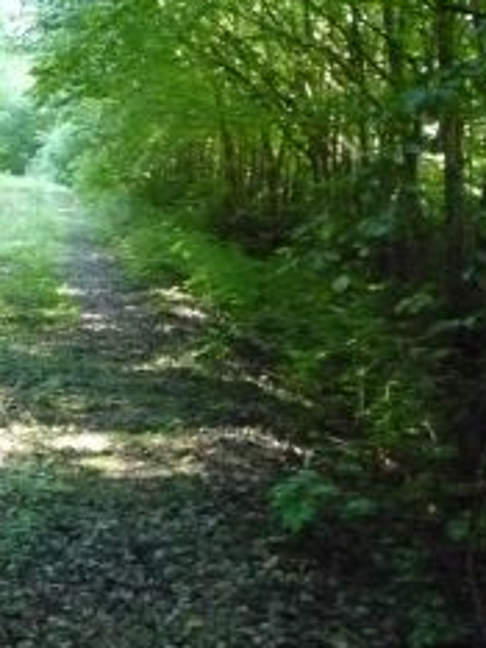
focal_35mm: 66
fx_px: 1234
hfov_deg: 21.4
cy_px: 192
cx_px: -8
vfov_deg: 29.1
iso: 800
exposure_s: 1/60
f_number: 3.3
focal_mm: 5.2
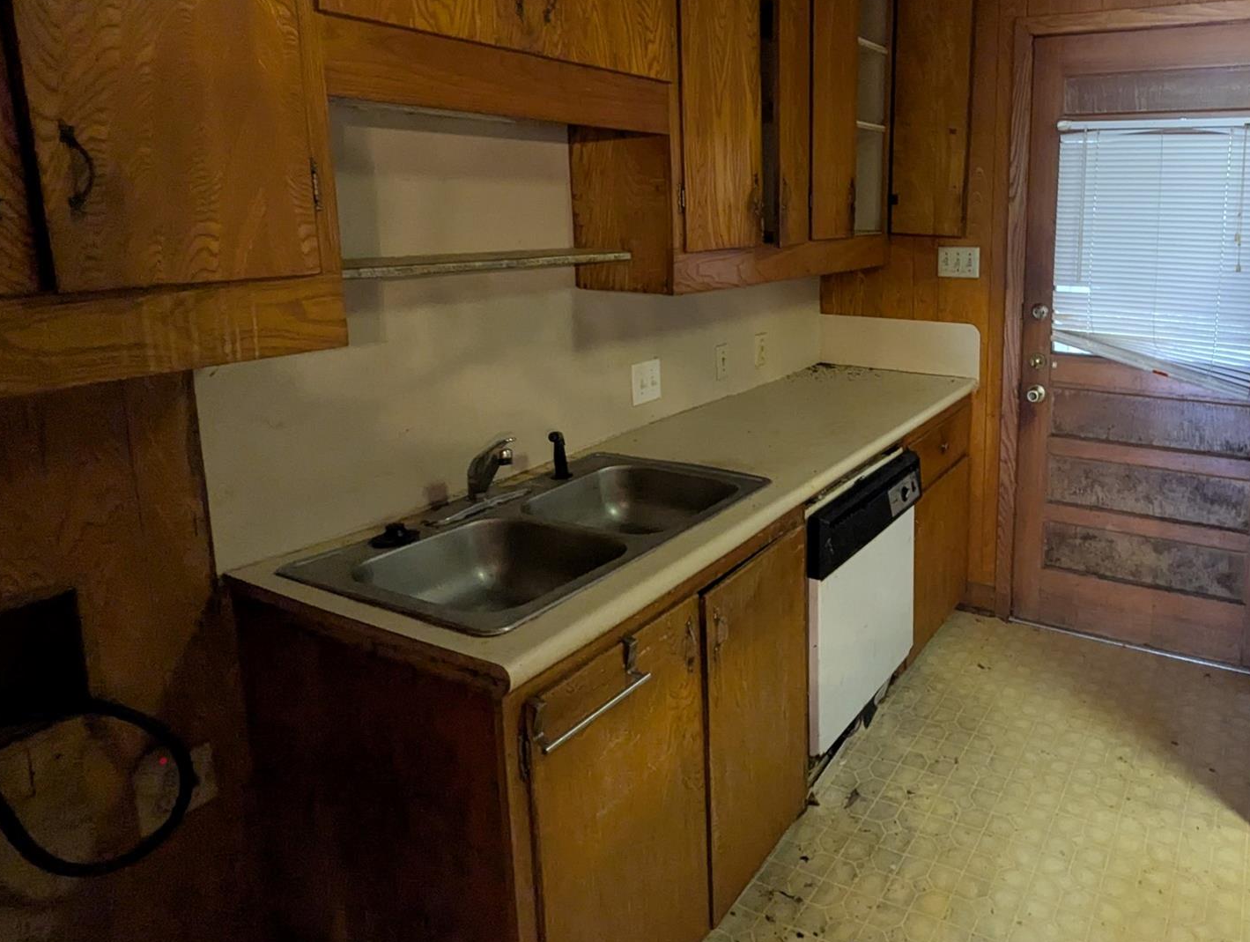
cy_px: 346
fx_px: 832
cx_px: 878
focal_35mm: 23
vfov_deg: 58.2
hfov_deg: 70.6
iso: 502
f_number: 2.2
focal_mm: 2.35
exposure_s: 1/24
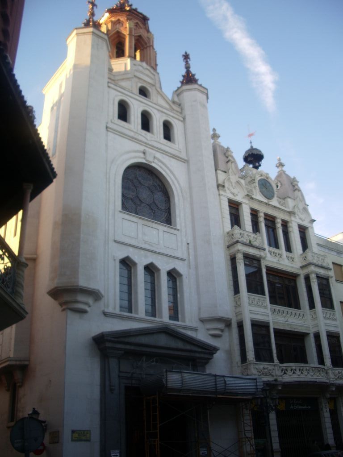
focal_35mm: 35
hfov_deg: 40.7
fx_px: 462
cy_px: 228
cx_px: 172
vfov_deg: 52.6
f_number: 2.6
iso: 50
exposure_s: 1/80
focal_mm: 5.8
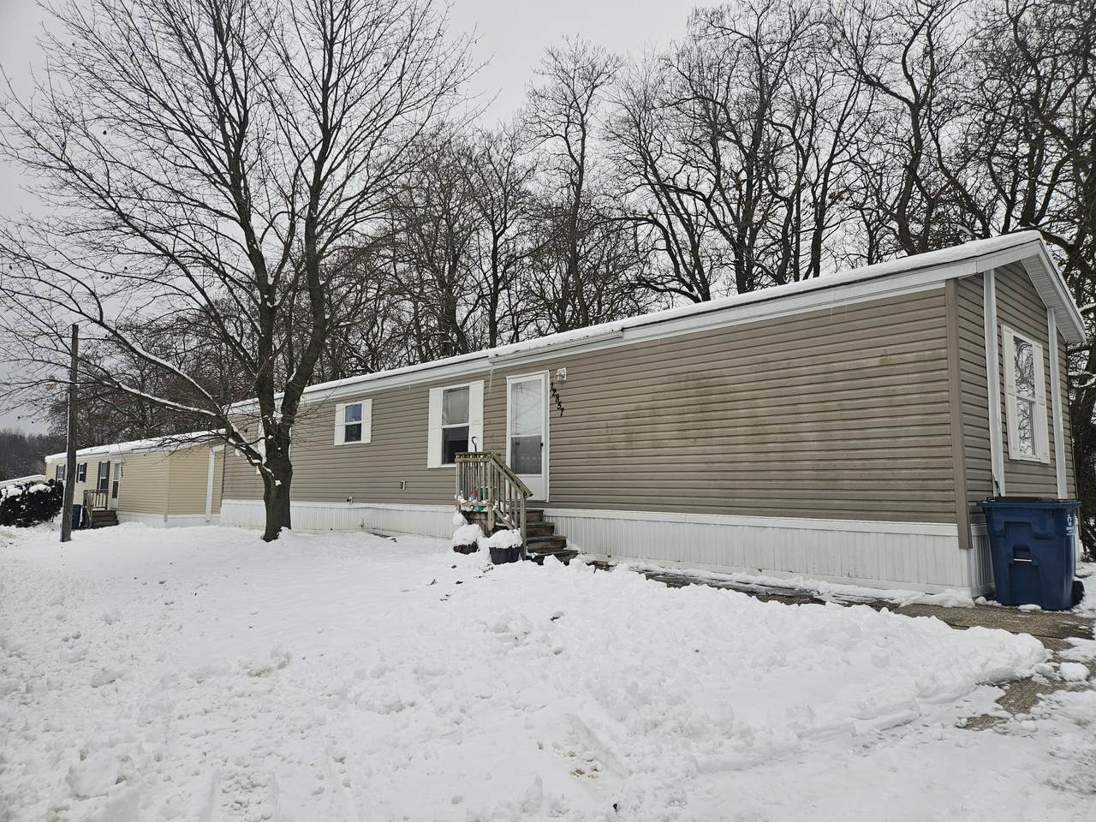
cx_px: 548
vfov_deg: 58.9
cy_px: 411
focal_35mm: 23
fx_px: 728
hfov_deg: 73.9
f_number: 1.8
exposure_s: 1/286
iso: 25
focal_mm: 5.4
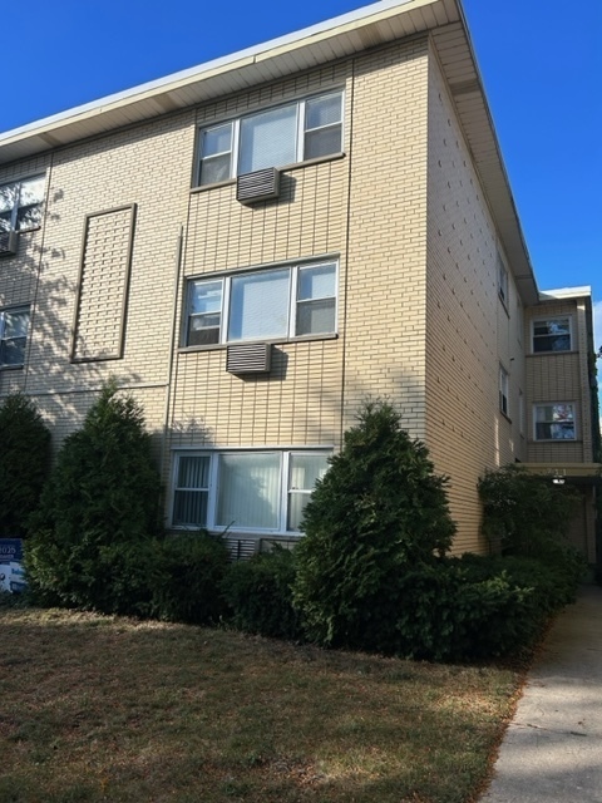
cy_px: 402
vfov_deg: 67.3
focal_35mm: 26
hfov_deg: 53.1
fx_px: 603
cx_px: 301
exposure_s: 1/3356
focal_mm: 5.7
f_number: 1.5
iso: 50
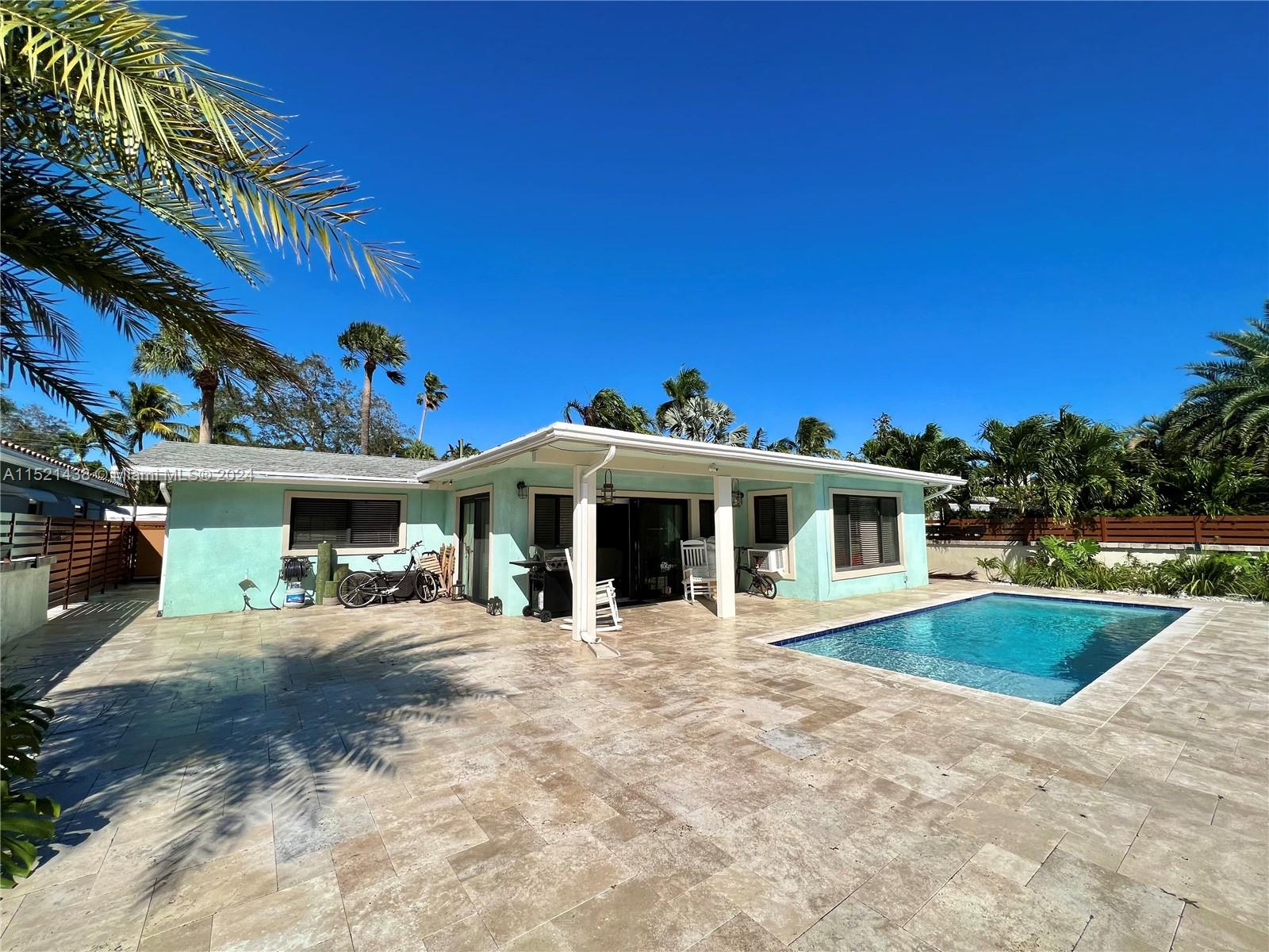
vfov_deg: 89.9
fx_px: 477
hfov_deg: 106.2
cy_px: 476
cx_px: 634
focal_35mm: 13
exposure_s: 1/2874
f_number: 1.8
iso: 32
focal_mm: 1.57
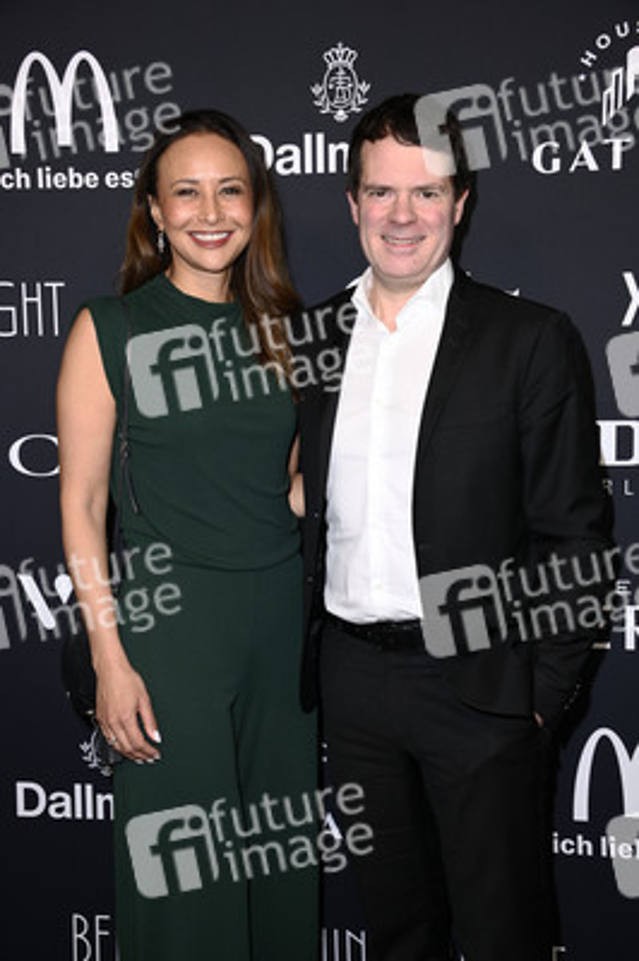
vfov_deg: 39.6
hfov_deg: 26.9
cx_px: 320
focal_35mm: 50
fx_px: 1333
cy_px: 480
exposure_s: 1/250
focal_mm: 50
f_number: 5.6
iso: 500
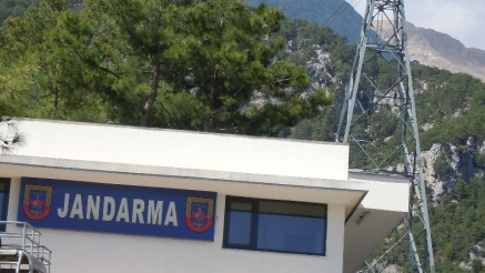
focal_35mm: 133
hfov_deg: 16.1
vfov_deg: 9.1
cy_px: 95
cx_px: 170
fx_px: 1711
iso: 100
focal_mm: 16
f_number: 4.4
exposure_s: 1/500
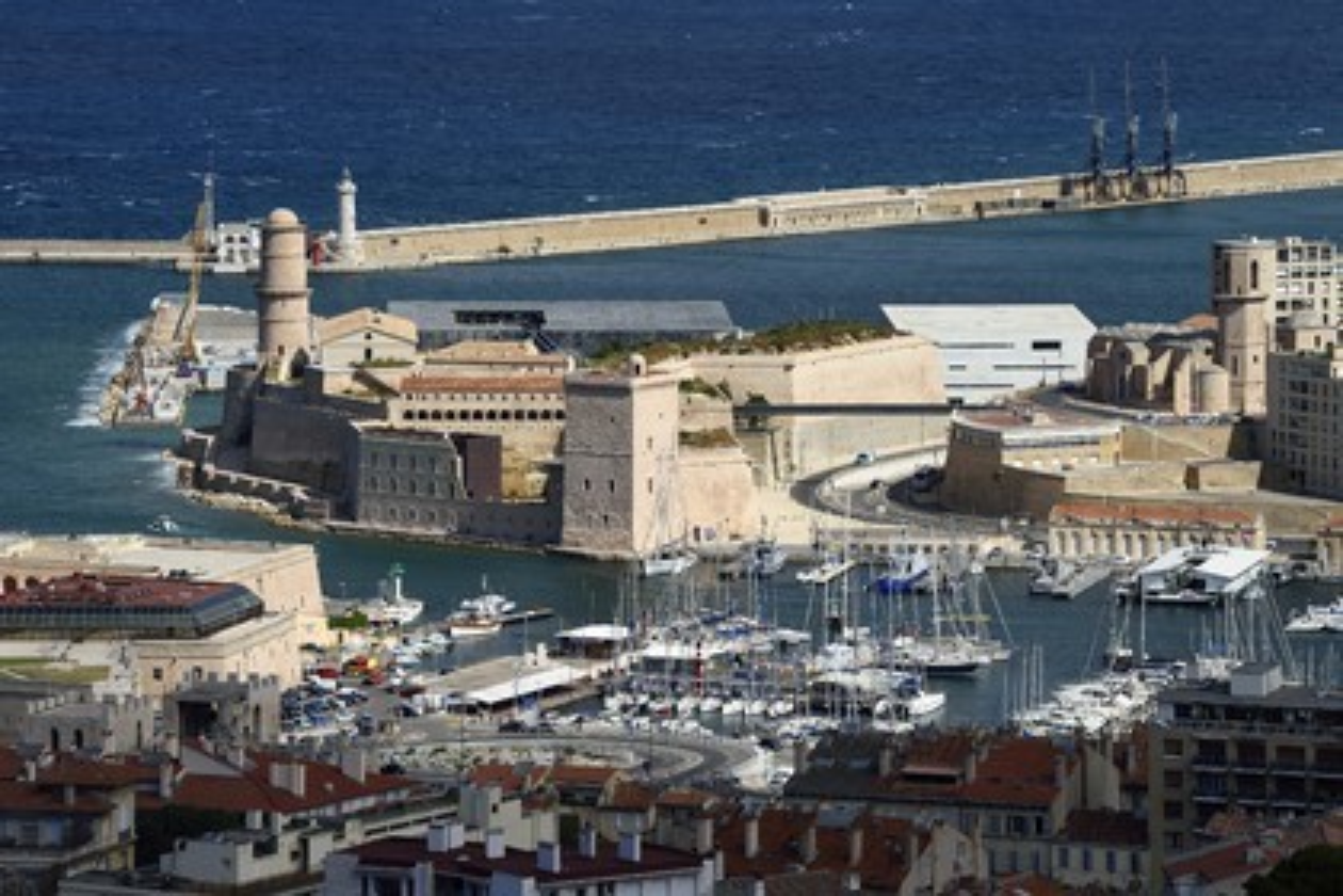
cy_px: 448
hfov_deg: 10.3
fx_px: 7461
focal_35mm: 200
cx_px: 672
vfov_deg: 6.9
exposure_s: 1/500
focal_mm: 200
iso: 200
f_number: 13
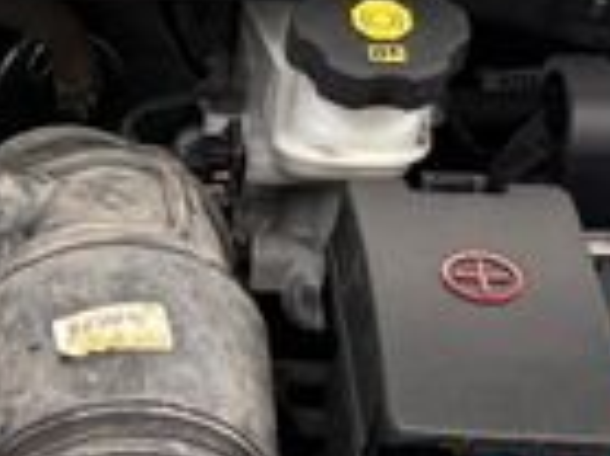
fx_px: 3380
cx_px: -404
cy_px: 636
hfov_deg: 9.9
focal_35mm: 192
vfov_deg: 7.6
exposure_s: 1/122
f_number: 1.6
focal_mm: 5.96
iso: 64
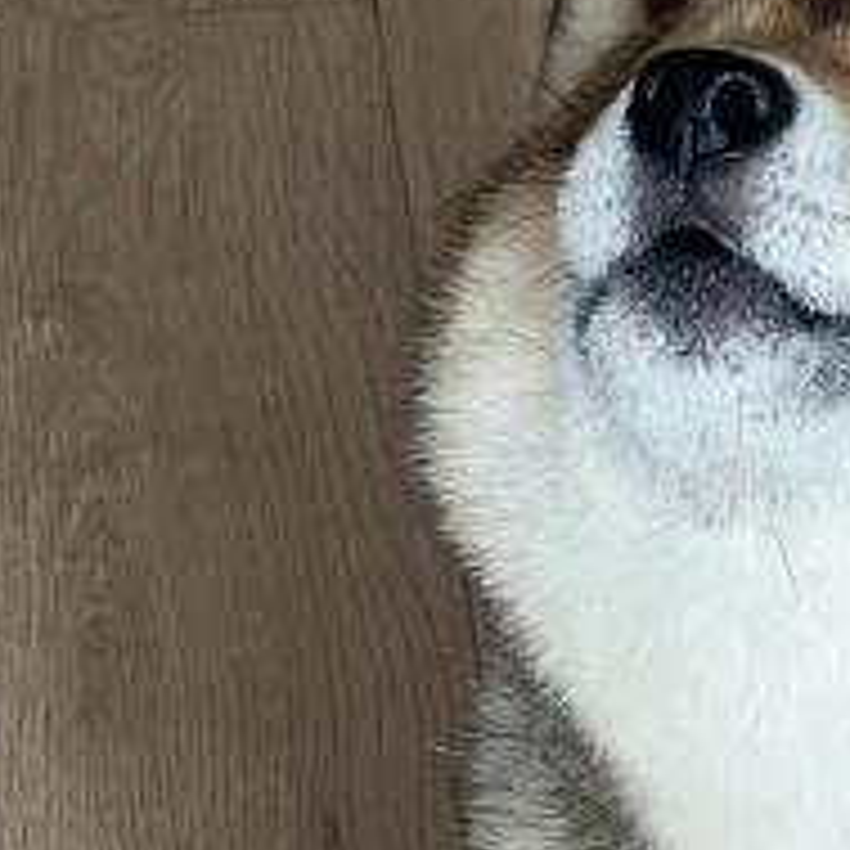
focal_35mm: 259
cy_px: 684
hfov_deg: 6.8
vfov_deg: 6.8
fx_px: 7195
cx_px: 571
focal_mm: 9
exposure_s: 1/72
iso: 200
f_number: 2.8
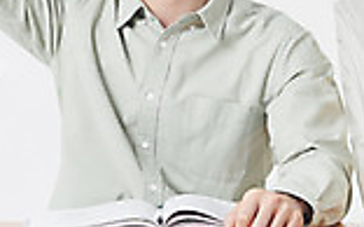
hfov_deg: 11.5
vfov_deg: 7.1
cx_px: 164
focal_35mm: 183
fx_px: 1813
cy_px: -54
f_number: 13
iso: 100
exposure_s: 1/125
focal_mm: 70
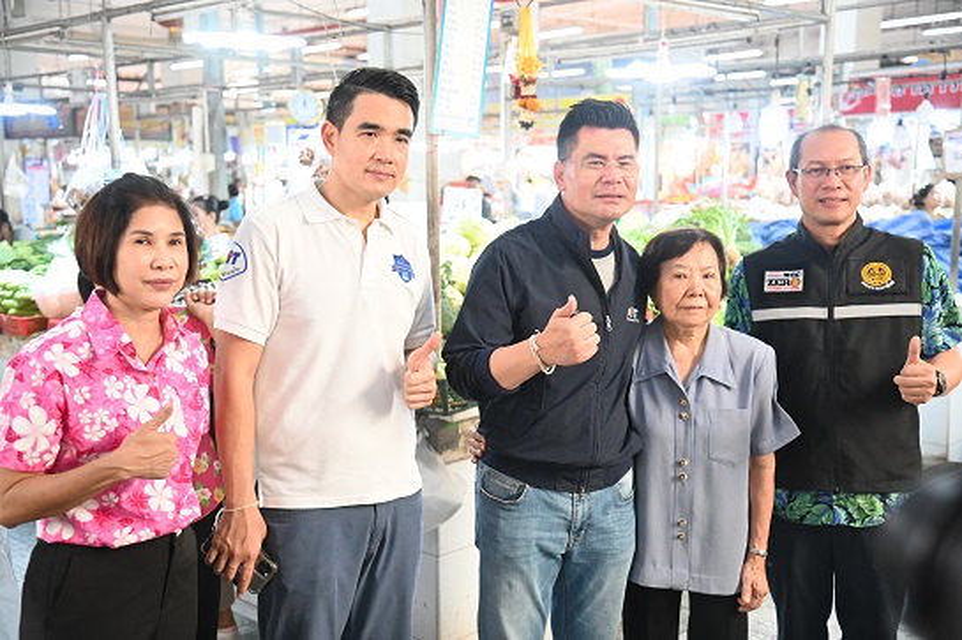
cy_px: 320
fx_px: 1069
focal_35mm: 40
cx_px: 481
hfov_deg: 48.5
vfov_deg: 33.4
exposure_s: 1/200
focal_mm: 40
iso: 4500
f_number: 4
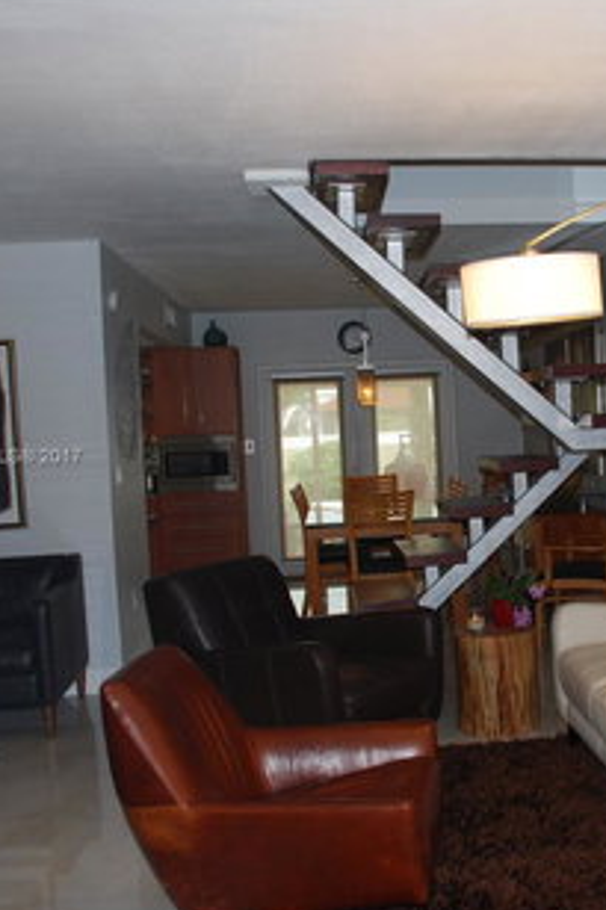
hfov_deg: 30.9
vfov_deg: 46.4
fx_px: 1062
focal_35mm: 42
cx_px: 507
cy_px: 458
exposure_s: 1/60
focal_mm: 18
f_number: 3.5
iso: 200
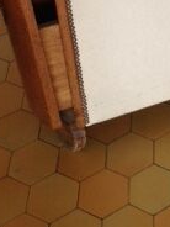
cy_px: -100
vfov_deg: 15.9
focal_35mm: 115
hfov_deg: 12.5
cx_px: 222
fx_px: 753
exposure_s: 1/24
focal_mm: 4.12
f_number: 2.4
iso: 50
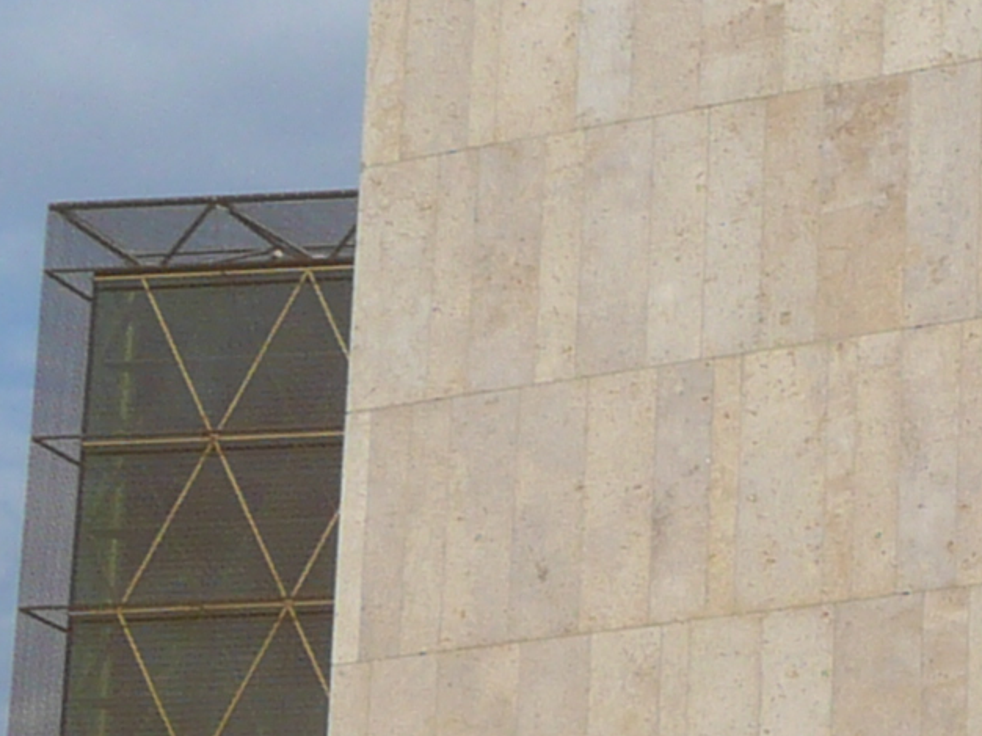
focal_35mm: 162
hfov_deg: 11.2
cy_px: 394
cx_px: 1853
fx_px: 4594
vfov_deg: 9.2
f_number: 9
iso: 100
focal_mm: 5.8
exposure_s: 1/250
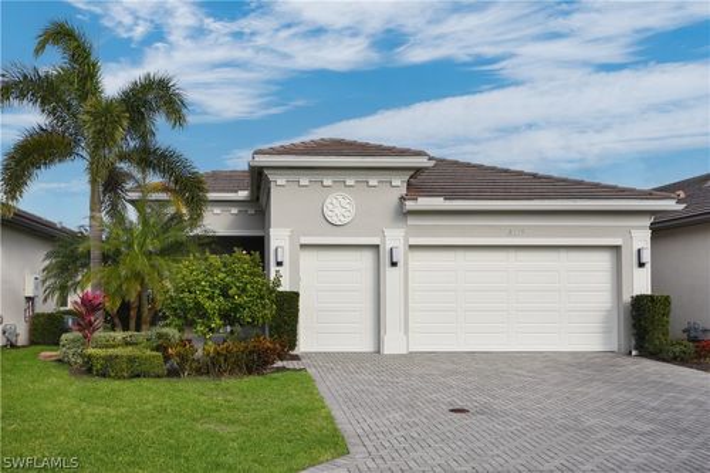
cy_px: 236
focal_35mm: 30
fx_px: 591
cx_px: 355
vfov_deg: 43.6
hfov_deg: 61.9
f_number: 8
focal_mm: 20
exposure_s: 1/250
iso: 100
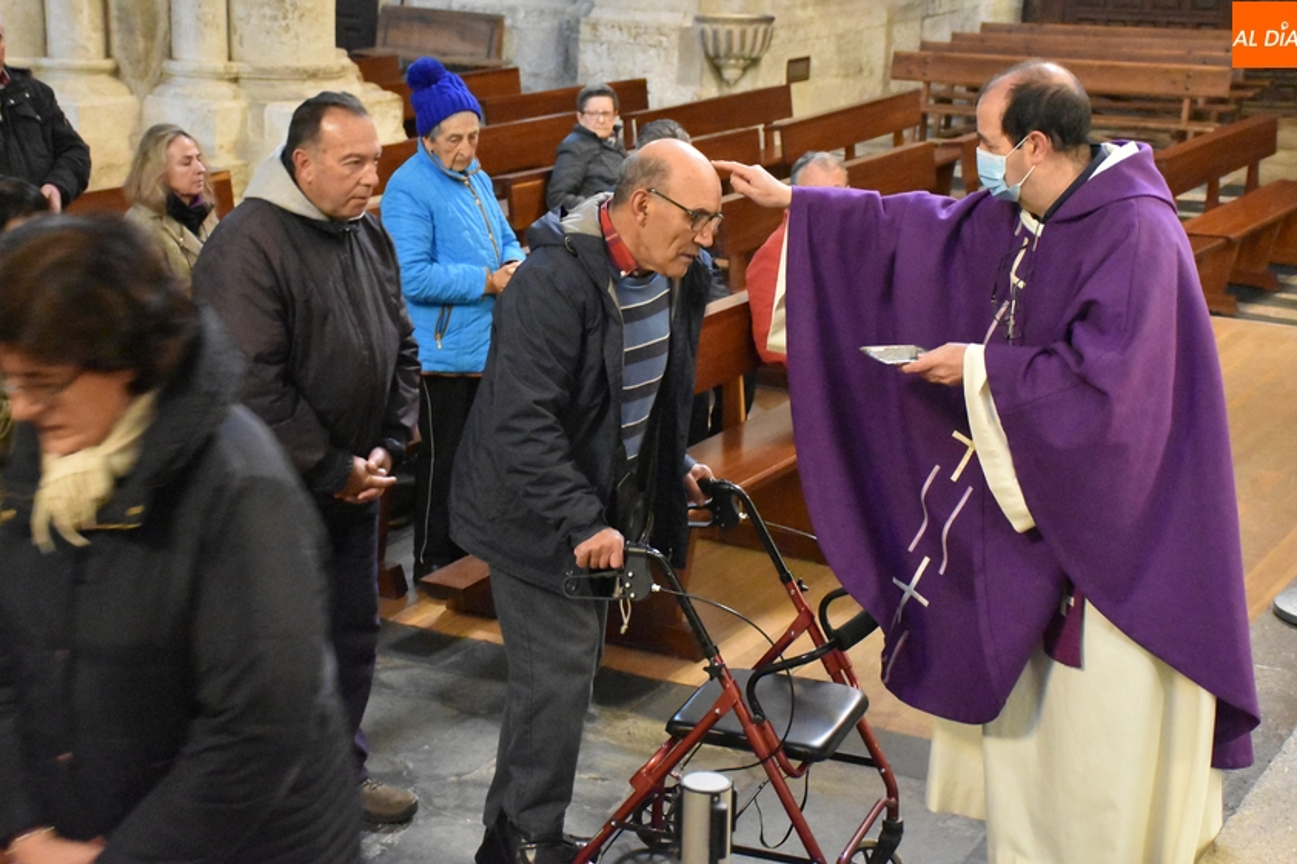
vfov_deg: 22.3
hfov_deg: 32.9
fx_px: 2197
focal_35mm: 61
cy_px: 434
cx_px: 638
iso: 12800
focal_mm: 38
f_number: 4.2
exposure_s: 1/60
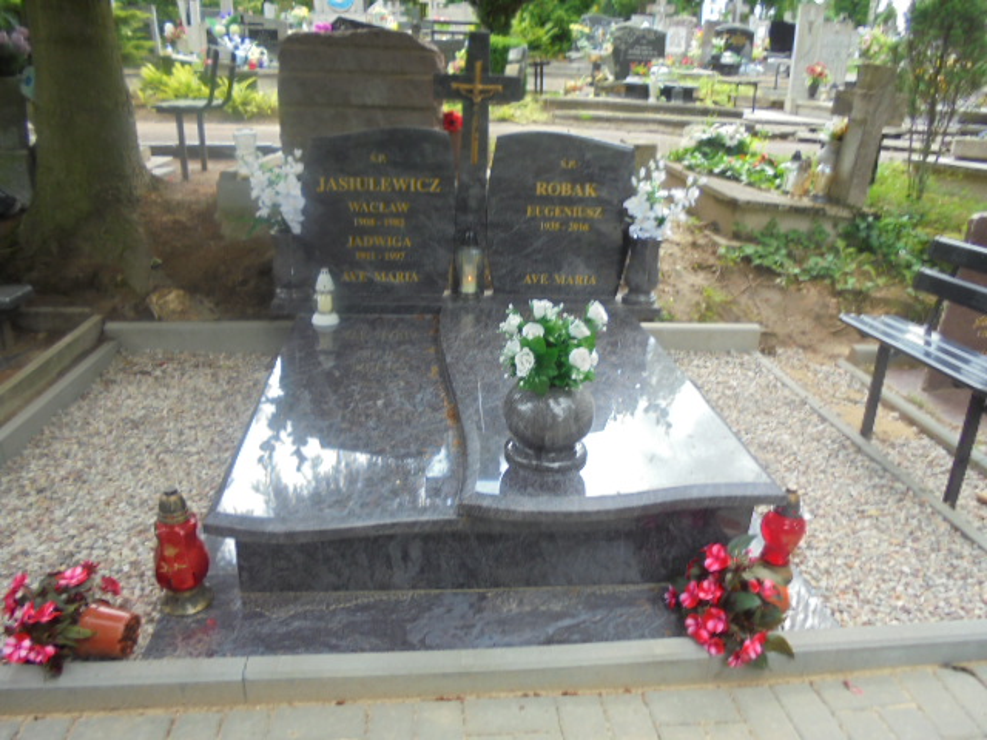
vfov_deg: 53.1
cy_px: 370
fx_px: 741
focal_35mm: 26
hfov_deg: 67.3
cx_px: 494
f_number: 3.5
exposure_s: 1/80
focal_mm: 4.6
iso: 100
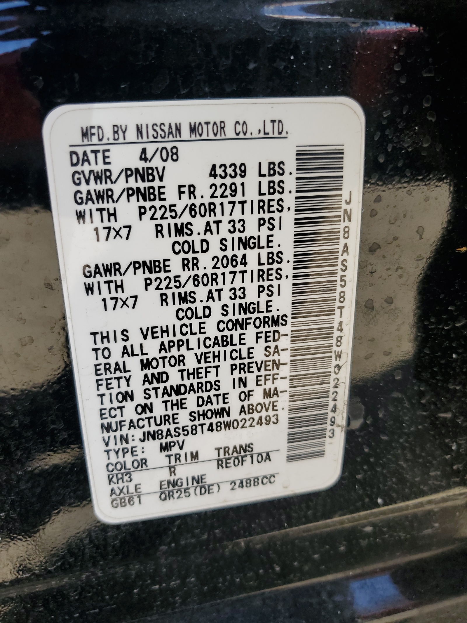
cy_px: 312
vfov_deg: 67.3
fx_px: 468
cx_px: 234
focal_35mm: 26
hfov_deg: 53.1
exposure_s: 1/455
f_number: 1.5
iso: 50
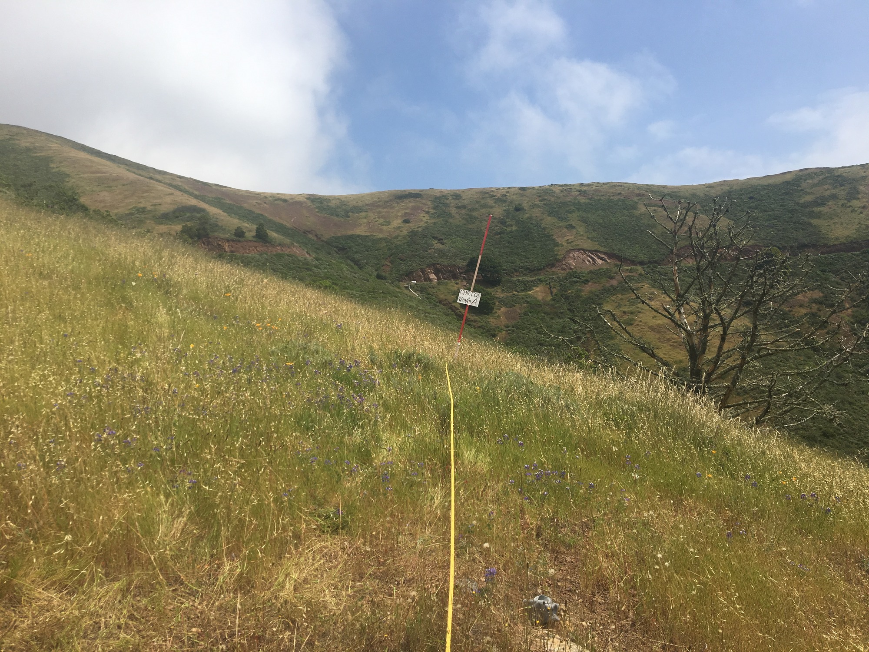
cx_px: 434
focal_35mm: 29
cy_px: 326
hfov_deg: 61.7
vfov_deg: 48.2
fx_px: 728
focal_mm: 4.15
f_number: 2.2
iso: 25
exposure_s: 1/2849
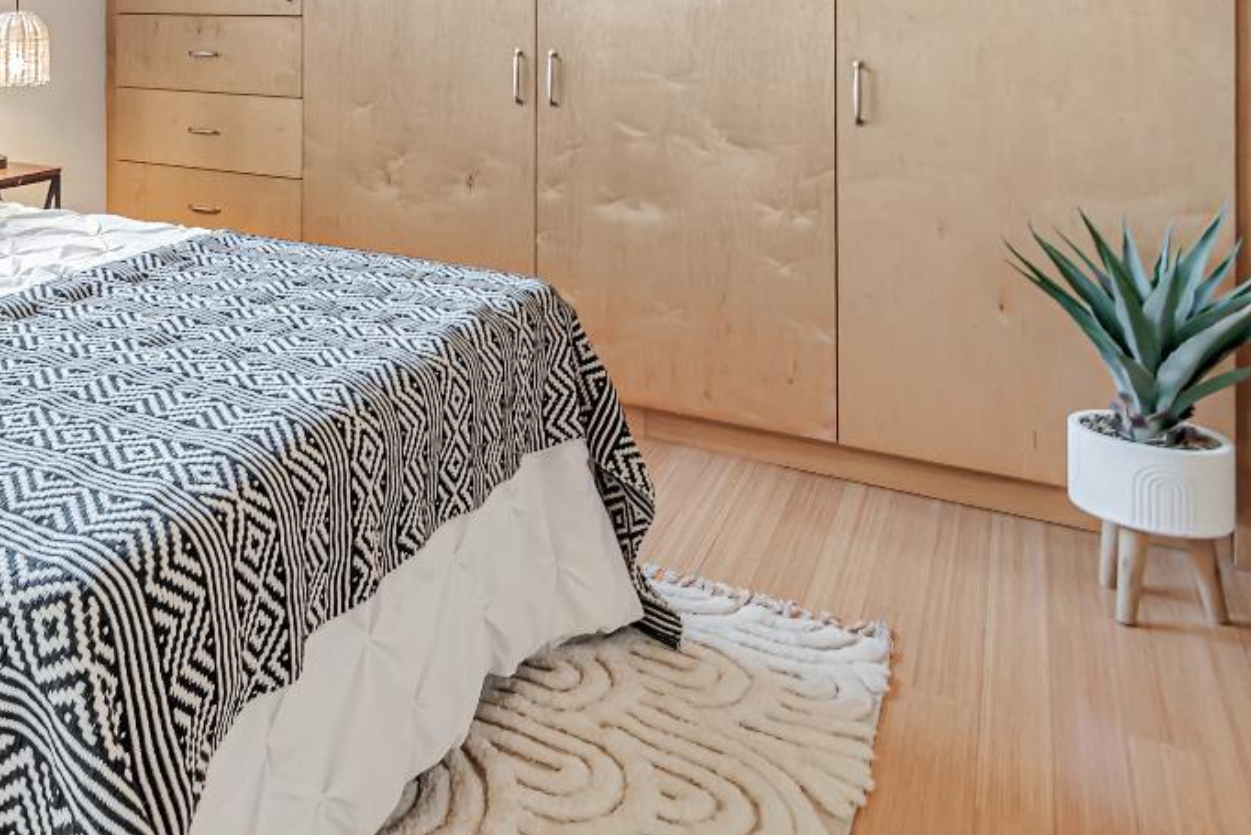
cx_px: 108
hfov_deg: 50.3
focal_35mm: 33
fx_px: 1147
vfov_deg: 35.5
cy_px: -29
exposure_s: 1/6
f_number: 8
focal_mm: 10
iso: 100
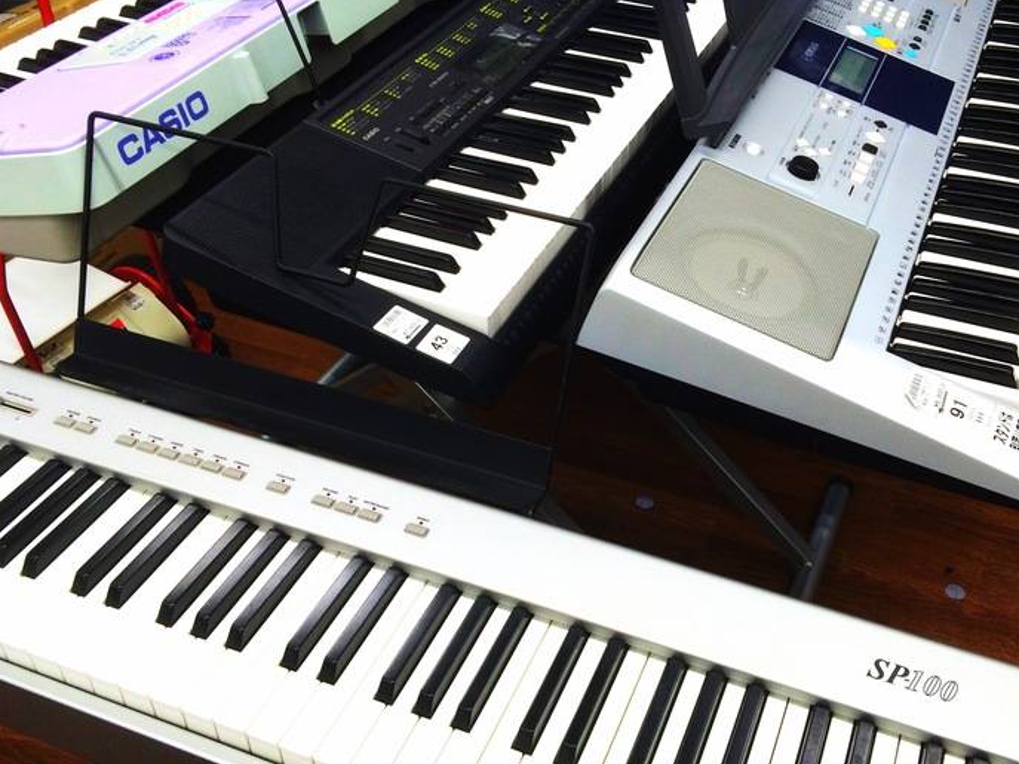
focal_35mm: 38
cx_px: 584
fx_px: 1118
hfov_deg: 48.8
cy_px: 432
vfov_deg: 37.6
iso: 40
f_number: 2.2
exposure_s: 1/50
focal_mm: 4.15
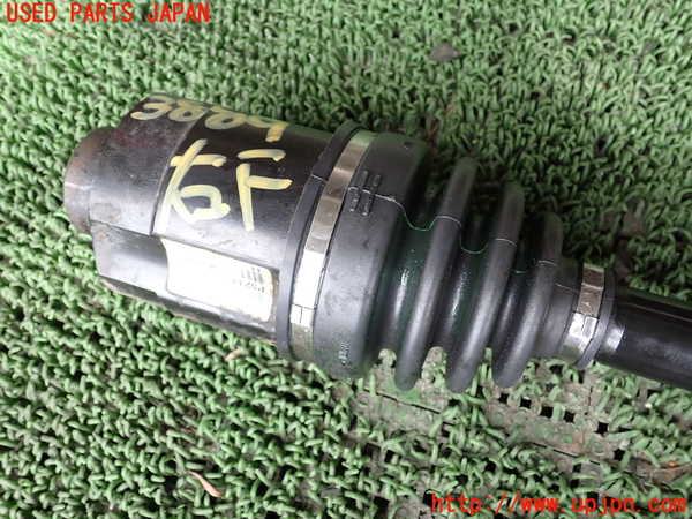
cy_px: 260
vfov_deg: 46.8
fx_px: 600
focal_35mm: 30
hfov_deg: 60.0
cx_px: 346
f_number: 2.3
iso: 160
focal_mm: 5.4
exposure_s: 1/125
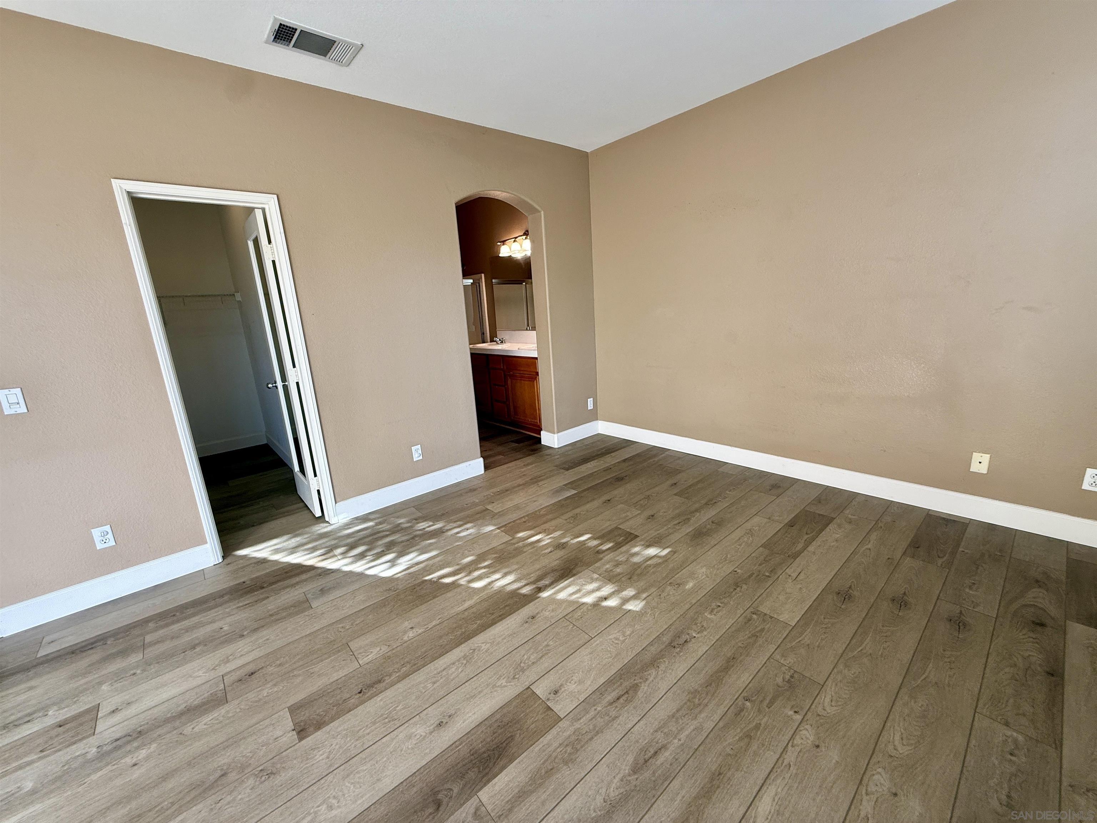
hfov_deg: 102.1
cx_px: 548
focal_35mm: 14
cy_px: 412
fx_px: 444
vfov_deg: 85.7
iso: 80
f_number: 2.2
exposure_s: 1/120
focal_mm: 2.22
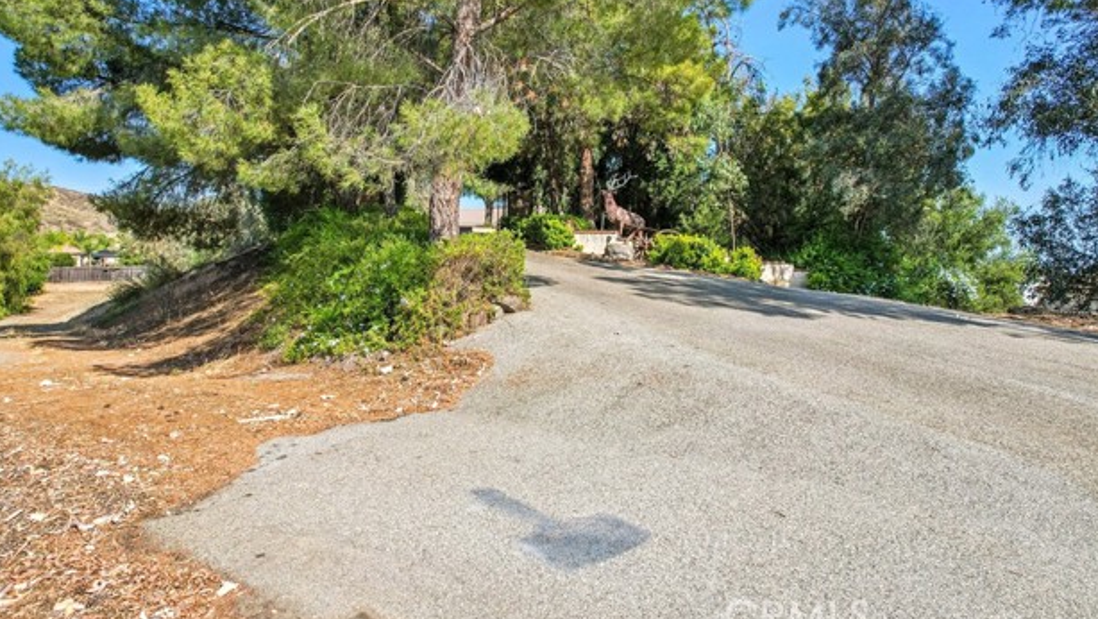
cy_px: 261
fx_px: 699
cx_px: 536
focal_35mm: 24
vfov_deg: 47.6
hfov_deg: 76.3
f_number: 2.8
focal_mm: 8.38
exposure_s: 1/1500
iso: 110
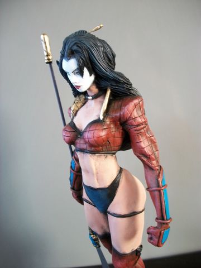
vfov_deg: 56.8
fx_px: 248
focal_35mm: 32
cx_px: 100
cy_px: 134
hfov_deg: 44.2
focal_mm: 5.7
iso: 160
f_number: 2.9
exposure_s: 1/8
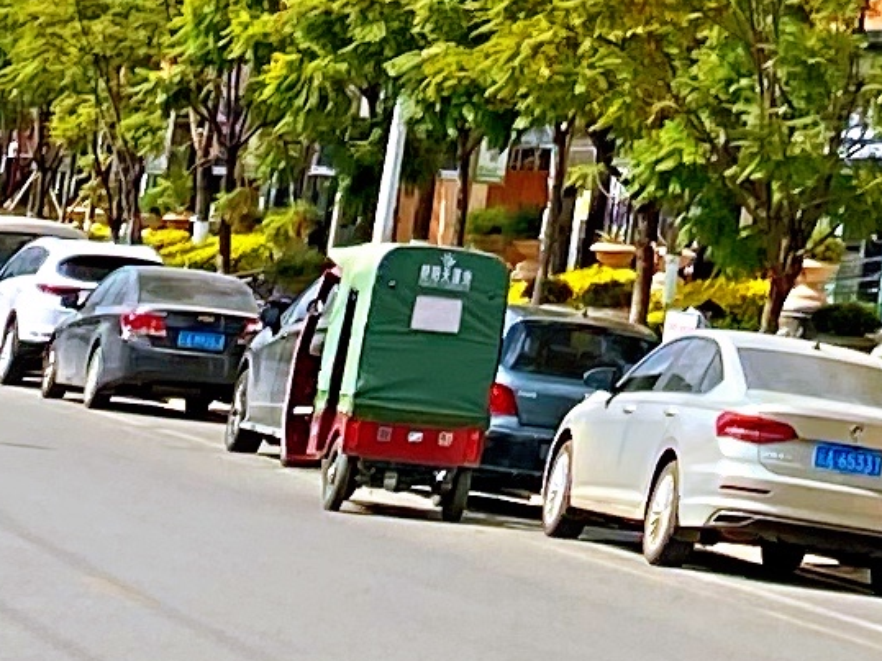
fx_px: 4966
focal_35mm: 195
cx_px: 1787
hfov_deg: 9.5
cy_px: -1297
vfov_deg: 6.9
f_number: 1.8
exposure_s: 1/1245
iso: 32
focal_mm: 4.25
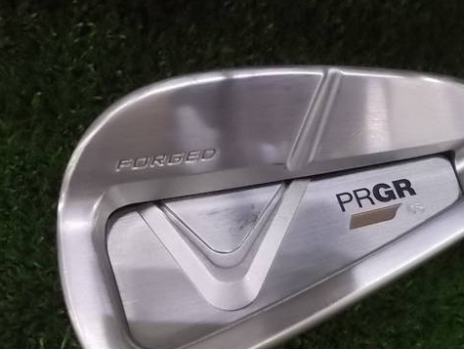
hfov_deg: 52.2
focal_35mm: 35
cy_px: 204
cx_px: 283
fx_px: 470
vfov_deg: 40.6
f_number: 3.2
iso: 720
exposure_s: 1/125
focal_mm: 4.6
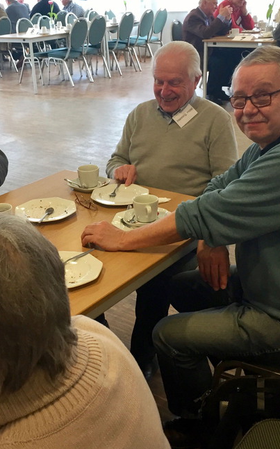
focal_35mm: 48
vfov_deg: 41.8
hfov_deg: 26.7
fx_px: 587
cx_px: 93
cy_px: 209
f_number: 2.2
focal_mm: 4.15
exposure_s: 1/33
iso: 125
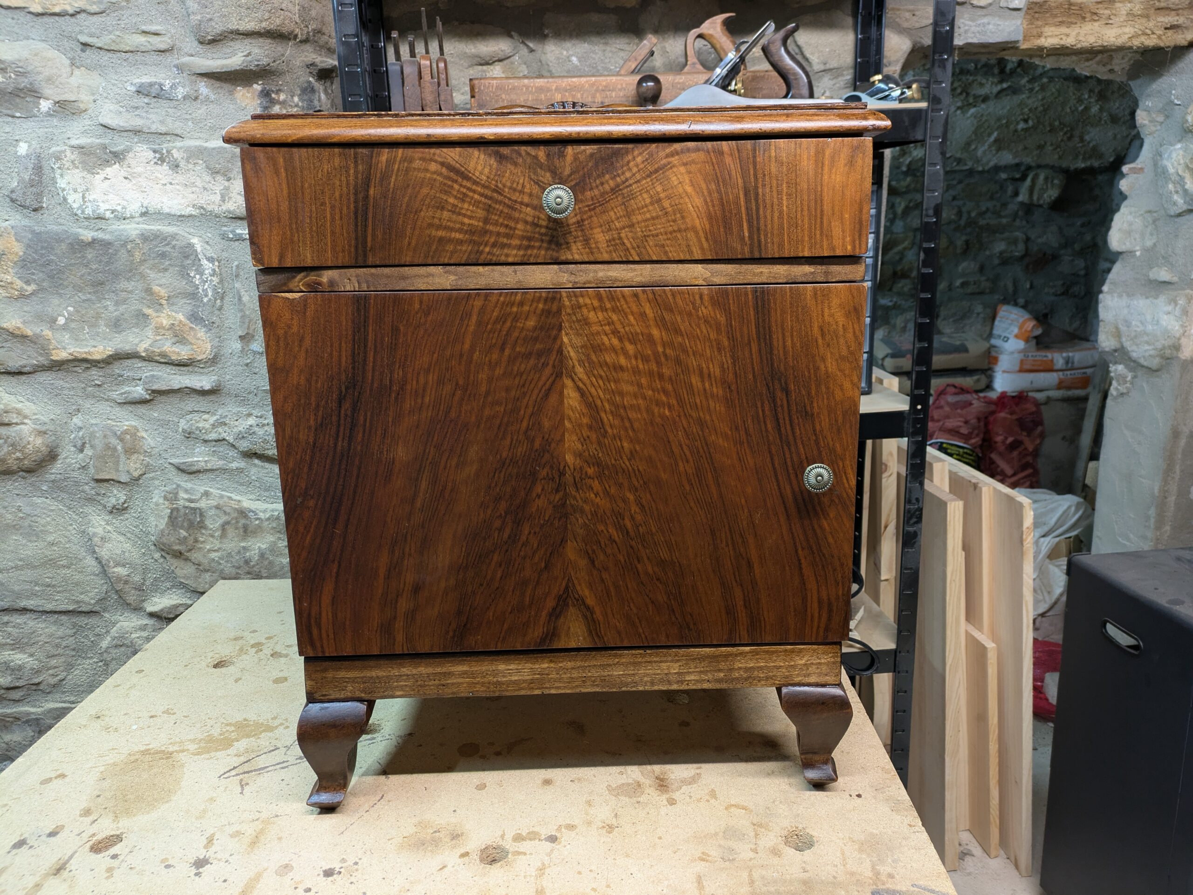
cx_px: 596
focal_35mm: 25
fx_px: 862
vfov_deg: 54.9
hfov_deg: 69.4
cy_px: 448
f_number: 1.89
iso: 202
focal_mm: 5.43
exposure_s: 1/25
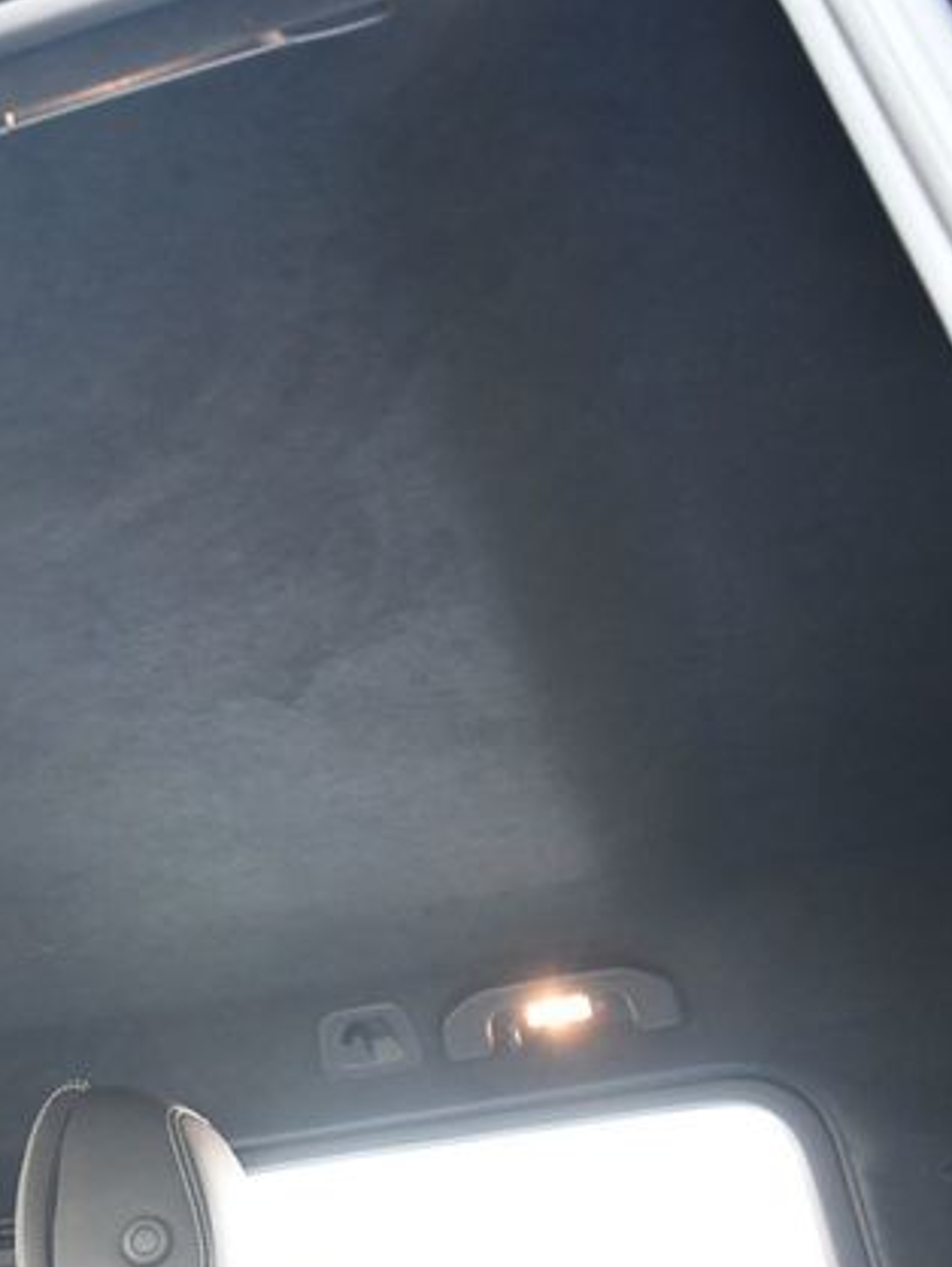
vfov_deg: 36.2
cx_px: -6
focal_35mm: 53
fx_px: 1941
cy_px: 643
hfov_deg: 26.1
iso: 2200
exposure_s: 1/125
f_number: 3.5
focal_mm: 18
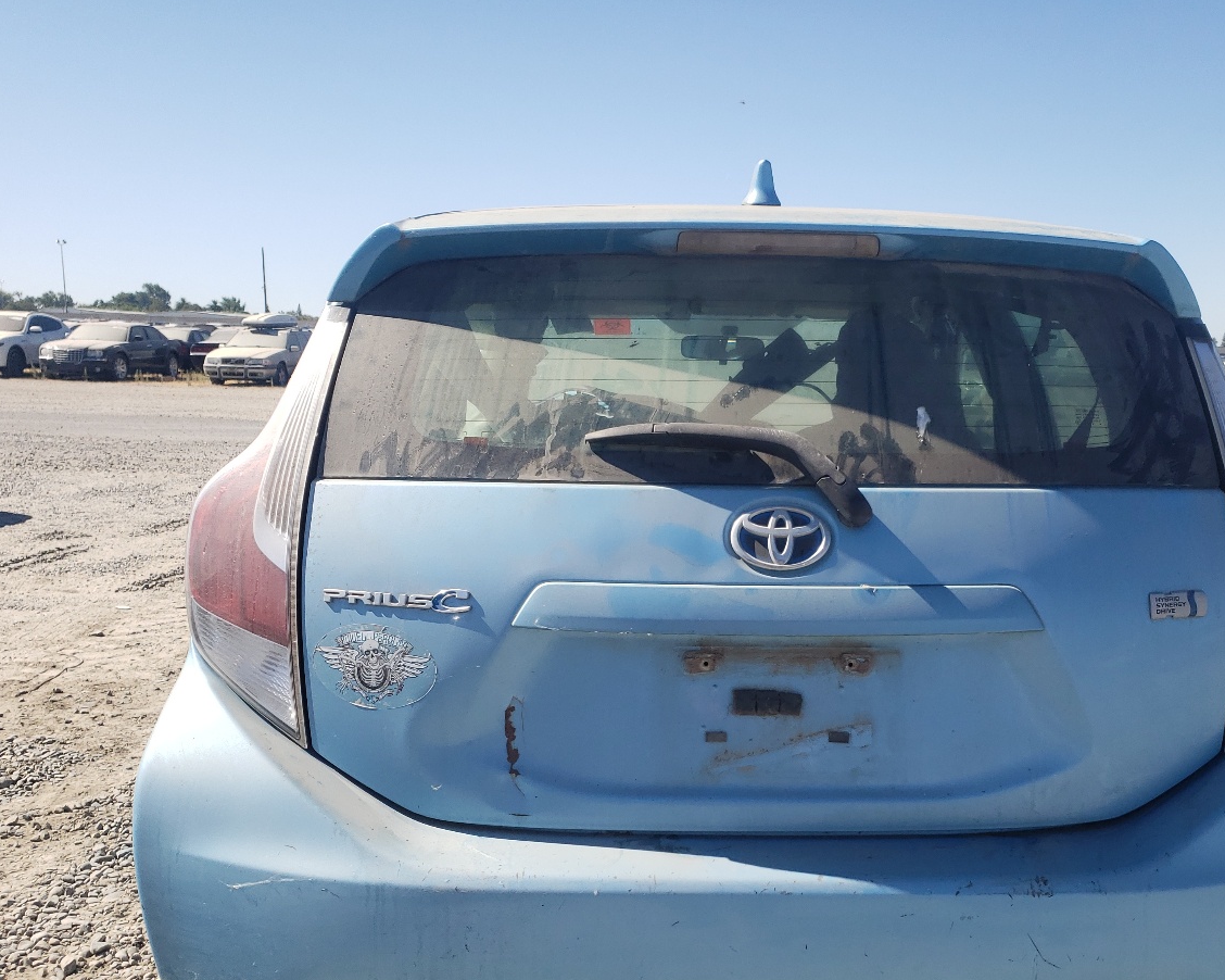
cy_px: 651
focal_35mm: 36
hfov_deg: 49.8
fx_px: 1305
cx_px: 759
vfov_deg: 40.6
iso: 50
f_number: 1.5
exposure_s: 1/2000
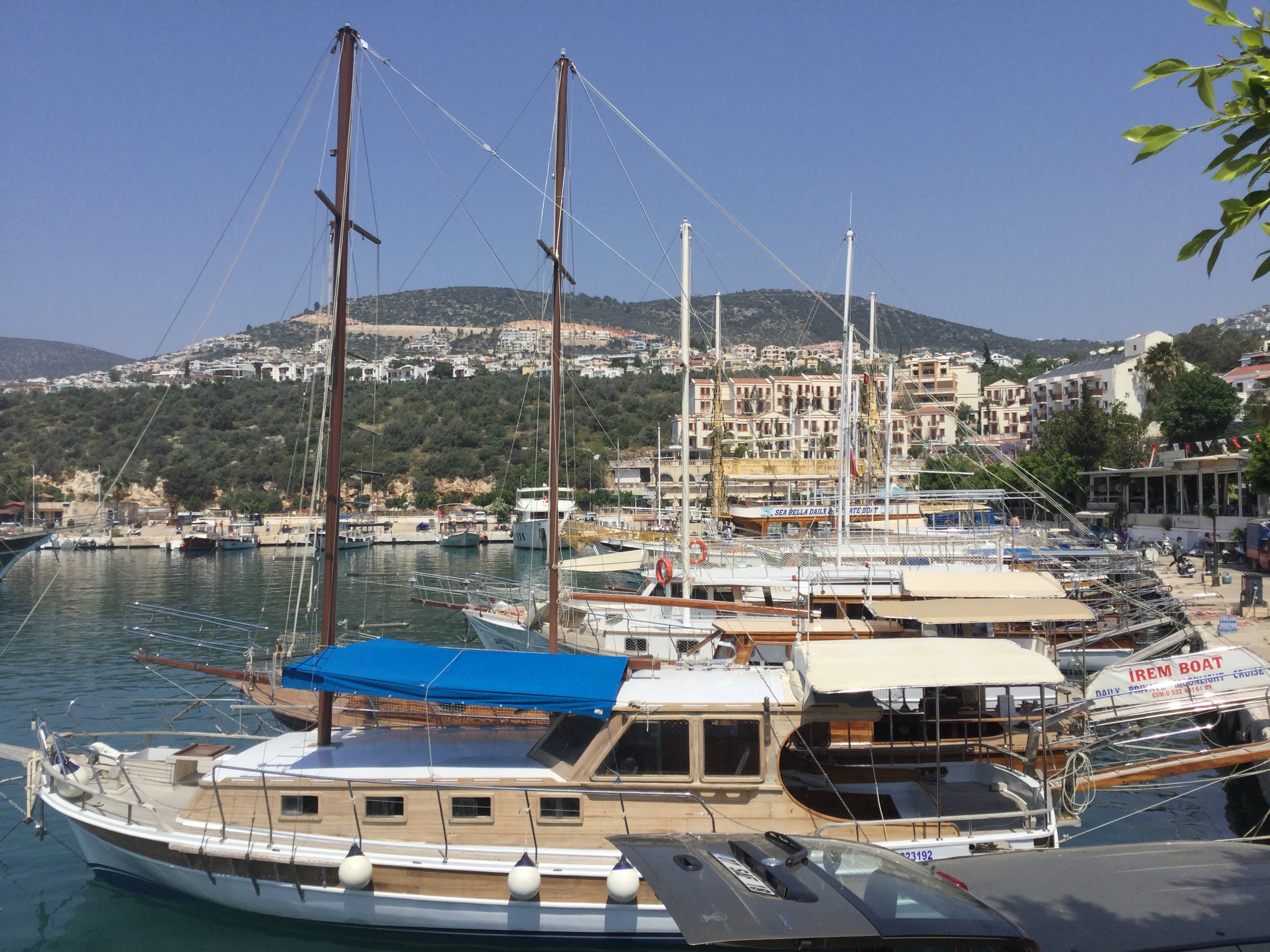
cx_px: 635
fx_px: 1137
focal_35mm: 31
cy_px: 476
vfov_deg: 45.4
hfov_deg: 58.4
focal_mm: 3.3
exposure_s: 1/2632
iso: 25
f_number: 2.4
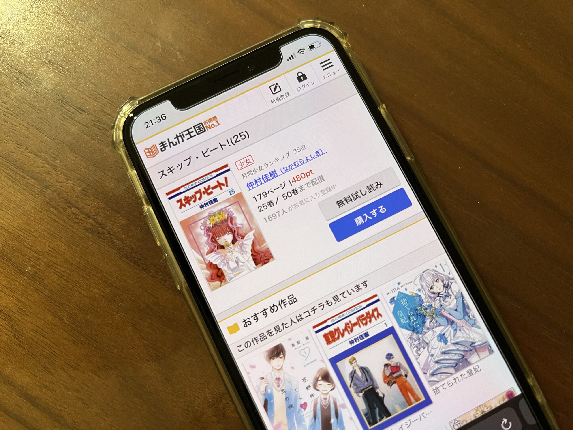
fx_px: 430
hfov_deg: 67.3
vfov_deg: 53.1
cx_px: 286
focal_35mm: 26
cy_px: 215
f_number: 1.6
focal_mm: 5.1
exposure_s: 1/60
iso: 320
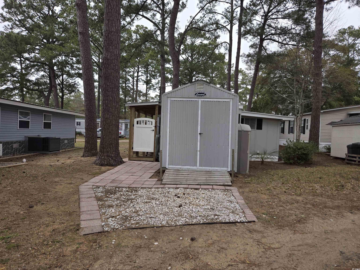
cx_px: 180
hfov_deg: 73.9
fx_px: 239
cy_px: 135
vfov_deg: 58.9
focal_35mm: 23
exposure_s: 1/585
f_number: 1.8
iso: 25
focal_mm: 5.4
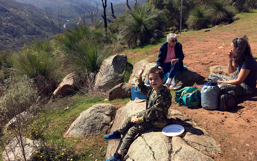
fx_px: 217
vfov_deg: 40.4
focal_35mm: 31
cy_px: 65
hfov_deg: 61.2
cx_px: 129
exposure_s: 1/2160
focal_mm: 4.15
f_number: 2.2
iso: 32
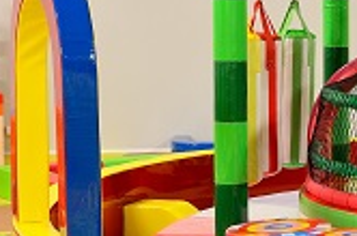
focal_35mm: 121
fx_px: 1198
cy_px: 61
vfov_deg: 11.3
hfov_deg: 15.6
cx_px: 539
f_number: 8
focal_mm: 26
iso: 400
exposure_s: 1/1.6
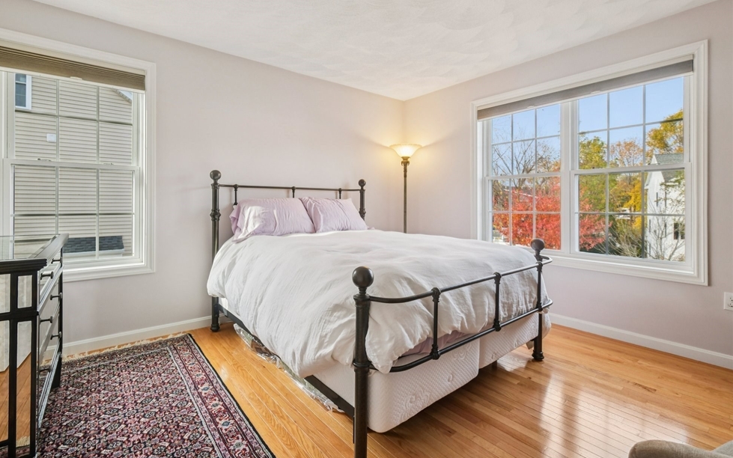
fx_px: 320
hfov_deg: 97.8
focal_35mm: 16
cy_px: 208
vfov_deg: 71.1
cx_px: 350
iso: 320
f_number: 5.6
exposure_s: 1/50
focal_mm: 10
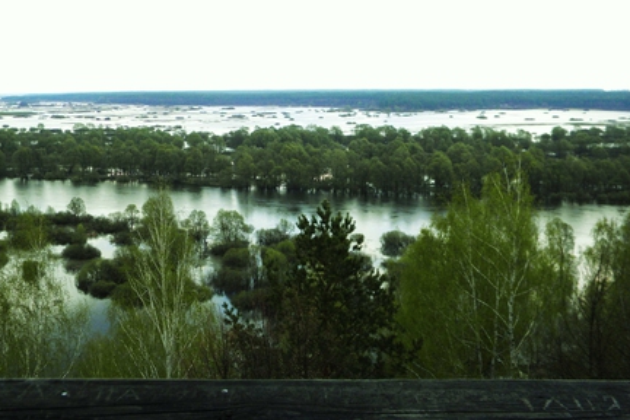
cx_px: 311
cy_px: 176
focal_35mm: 39
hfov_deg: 49.6
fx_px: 682
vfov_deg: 34.1
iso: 80
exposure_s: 1/243
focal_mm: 6.4
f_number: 3.7
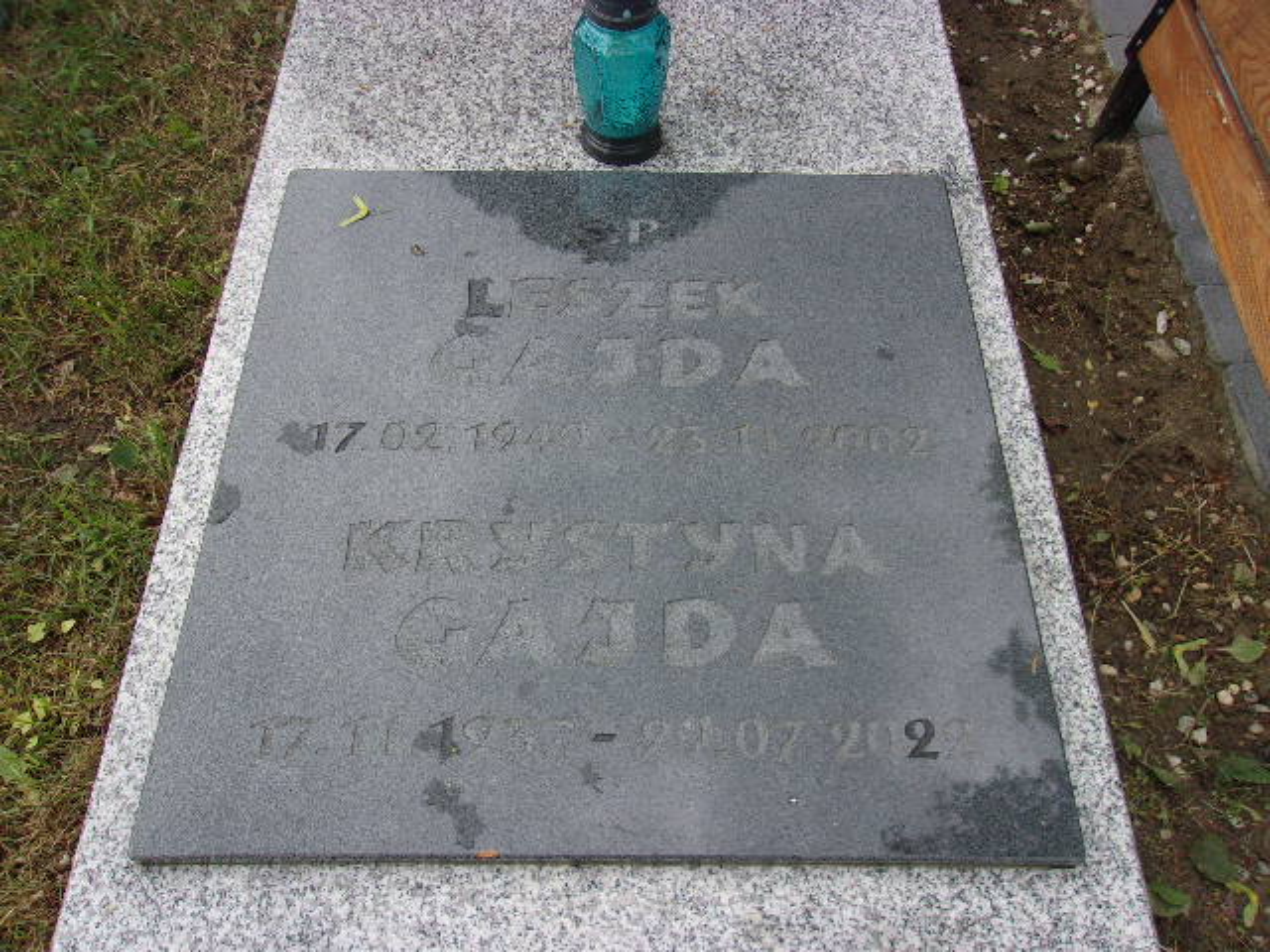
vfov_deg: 51.4
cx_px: 635
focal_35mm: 27
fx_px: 991
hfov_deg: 65.3
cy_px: 476
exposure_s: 1/280
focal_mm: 4.9
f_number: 3
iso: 80
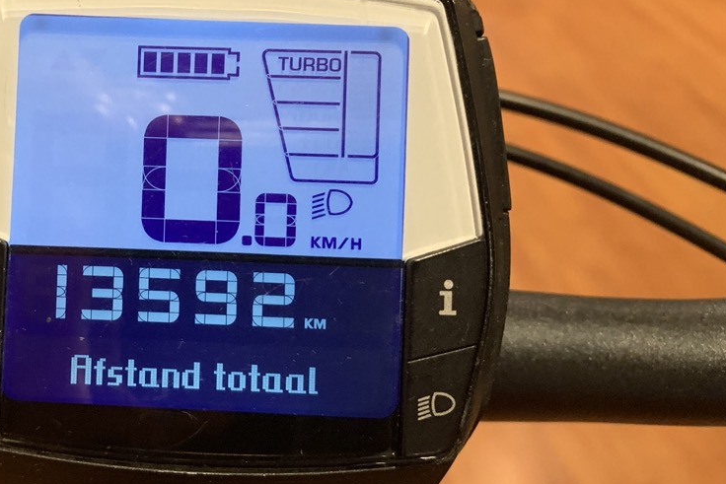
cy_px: 165
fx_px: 948
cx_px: 115
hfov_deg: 39.7
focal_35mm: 47
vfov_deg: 28.5
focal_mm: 4.25
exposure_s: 1/50
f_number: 1.8
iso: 320
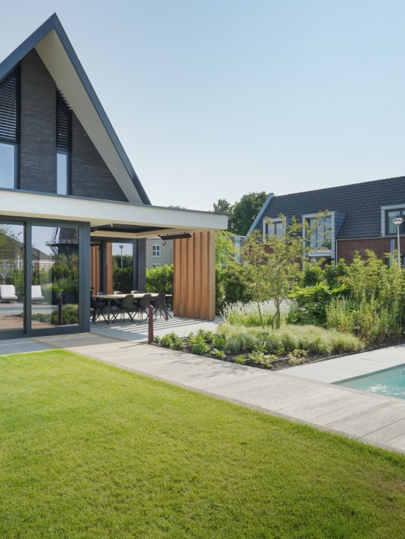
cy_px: 272
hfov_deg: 48.6
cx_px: 110
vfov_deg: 63.9
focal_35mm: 28
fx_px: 433
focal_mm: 18.5
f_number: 11
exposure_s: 1/400
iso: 100
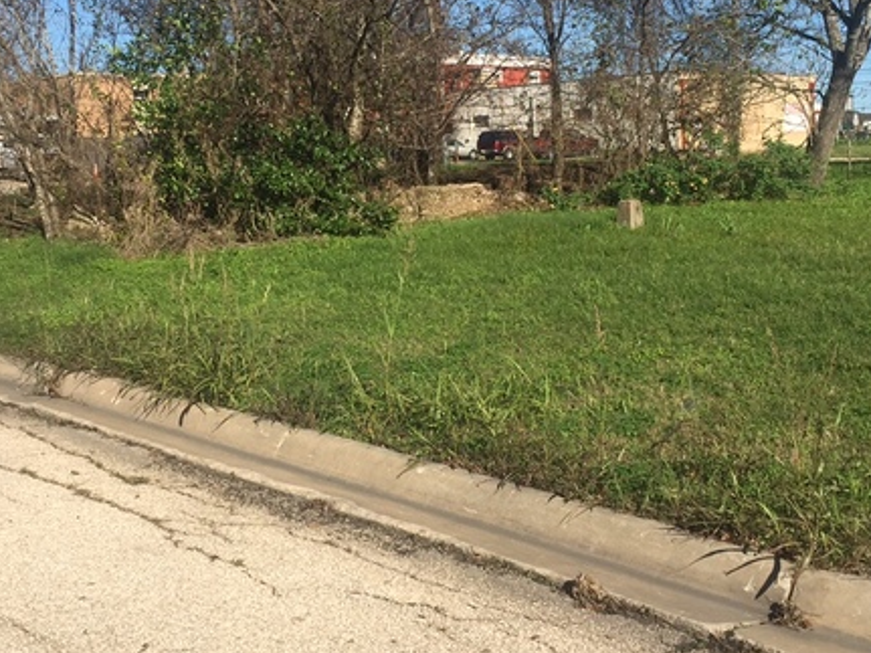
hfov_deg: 36.8
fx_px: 1308
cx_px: 389
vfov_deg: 27.8
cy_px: 210
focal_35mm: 52
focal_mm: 4.15
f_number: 2.2
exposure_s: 1/2198
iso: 32
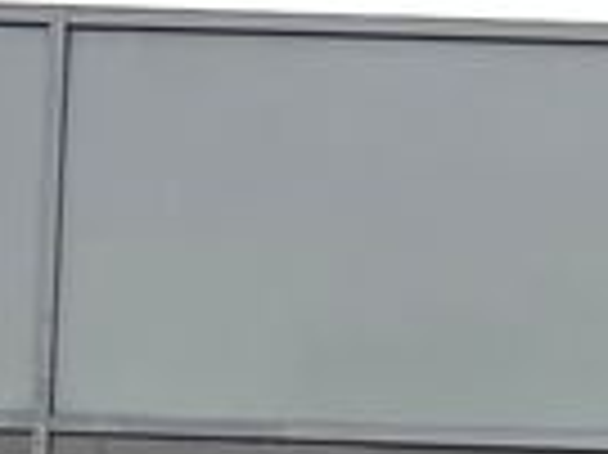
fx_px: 3457
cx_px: 1049
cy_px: 1187
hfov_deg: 9.6
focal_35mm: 197
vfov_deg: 7.0
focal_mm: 5.7
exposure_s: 1/121
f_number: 1.5
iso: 80
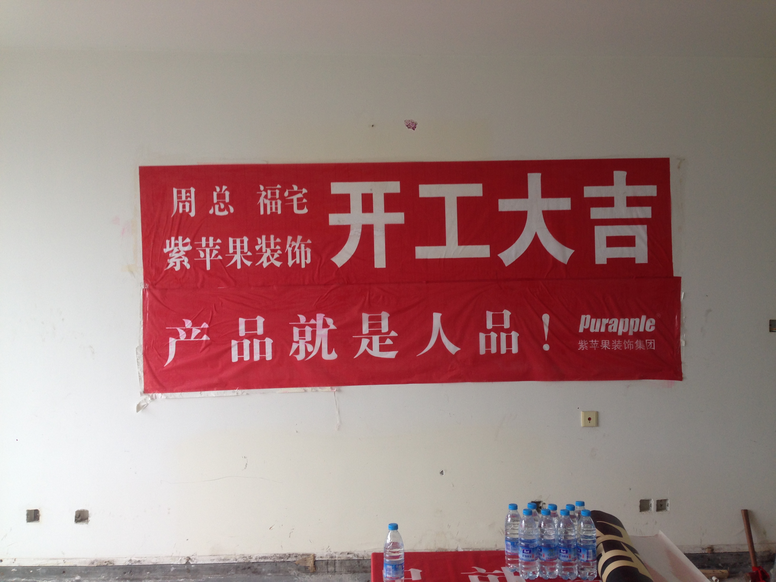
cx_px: 388
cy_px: 291
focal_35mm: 33
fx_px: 740
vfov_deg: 42.9
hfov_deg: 55.4
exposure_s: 1/40
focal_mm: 4.12
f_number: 2.4
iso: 50
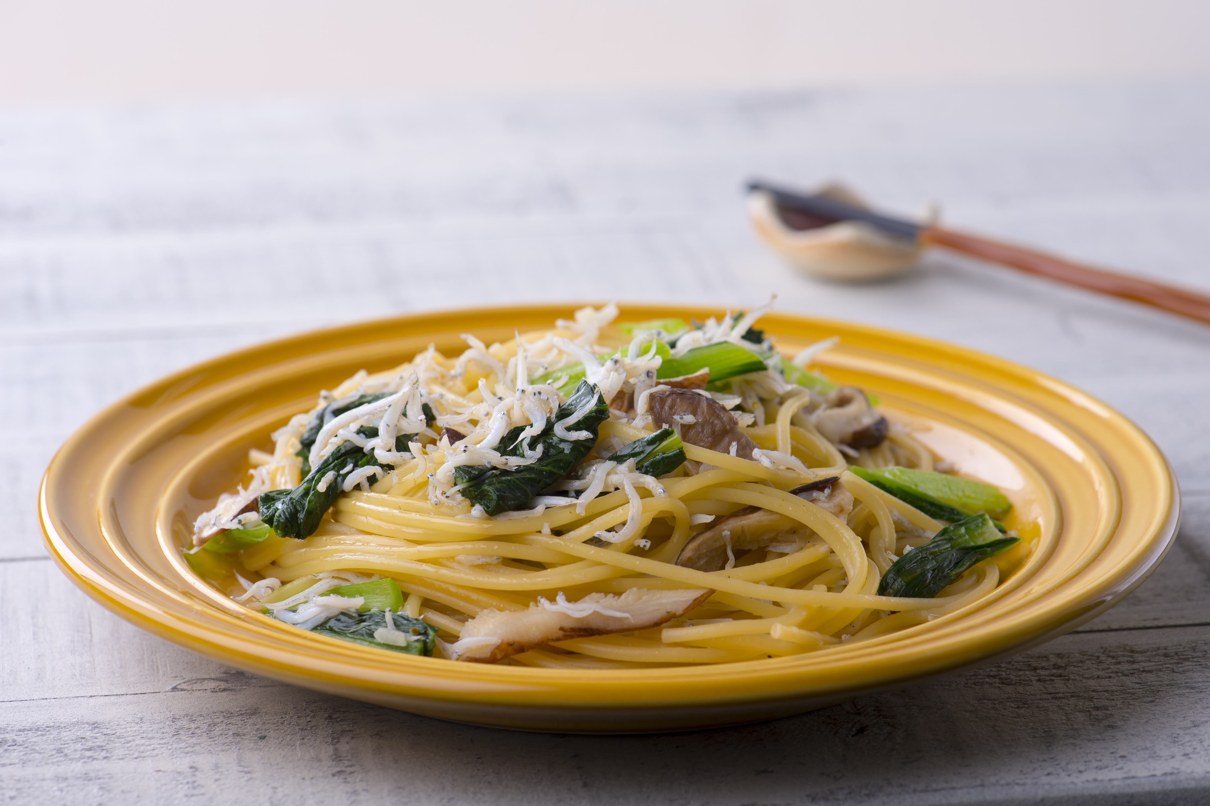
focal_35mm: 105
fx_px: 3527
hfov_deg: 19.5
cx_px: 605
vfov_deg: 13.0
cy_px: 403
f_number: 11
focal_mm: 105
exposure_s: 1/125
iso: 100
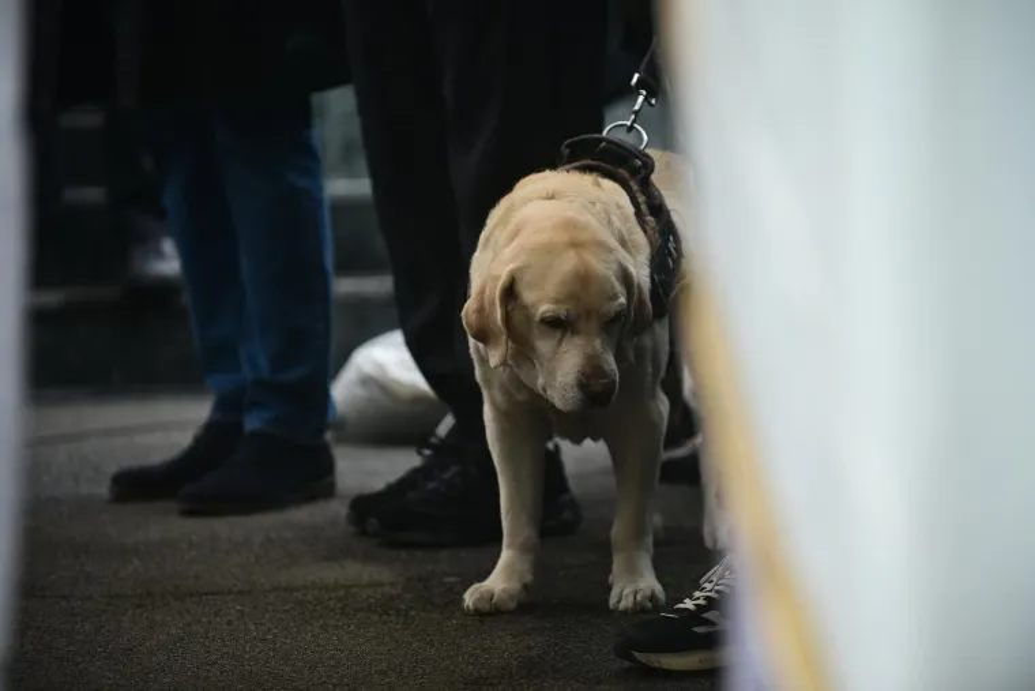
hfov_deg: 10.3
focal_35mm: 200
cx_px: 518
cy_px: 346
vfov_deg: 6.9
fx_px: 5751
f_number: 2.8
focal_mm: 200
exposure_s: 1/500
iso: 640
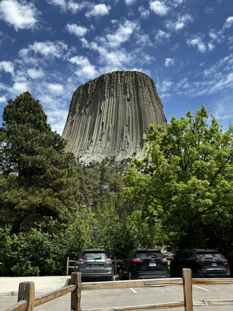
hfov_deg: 40.7
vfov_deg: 52.6
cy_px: 156
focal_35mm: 35
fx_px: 314
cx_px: 116
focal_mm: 6.76
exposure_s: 1/5814
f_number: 1.78
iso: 100
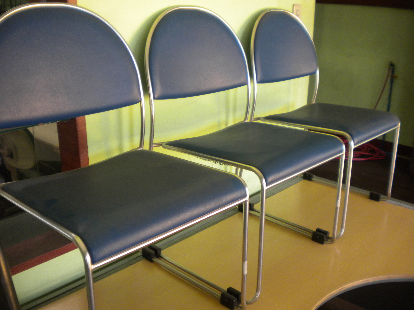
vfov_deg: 40.7
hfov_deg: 52.6
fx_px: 419
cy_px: 155
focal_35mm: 35
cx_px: 207
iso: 220
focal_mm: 6.3
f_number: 3.1
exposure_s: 1/60
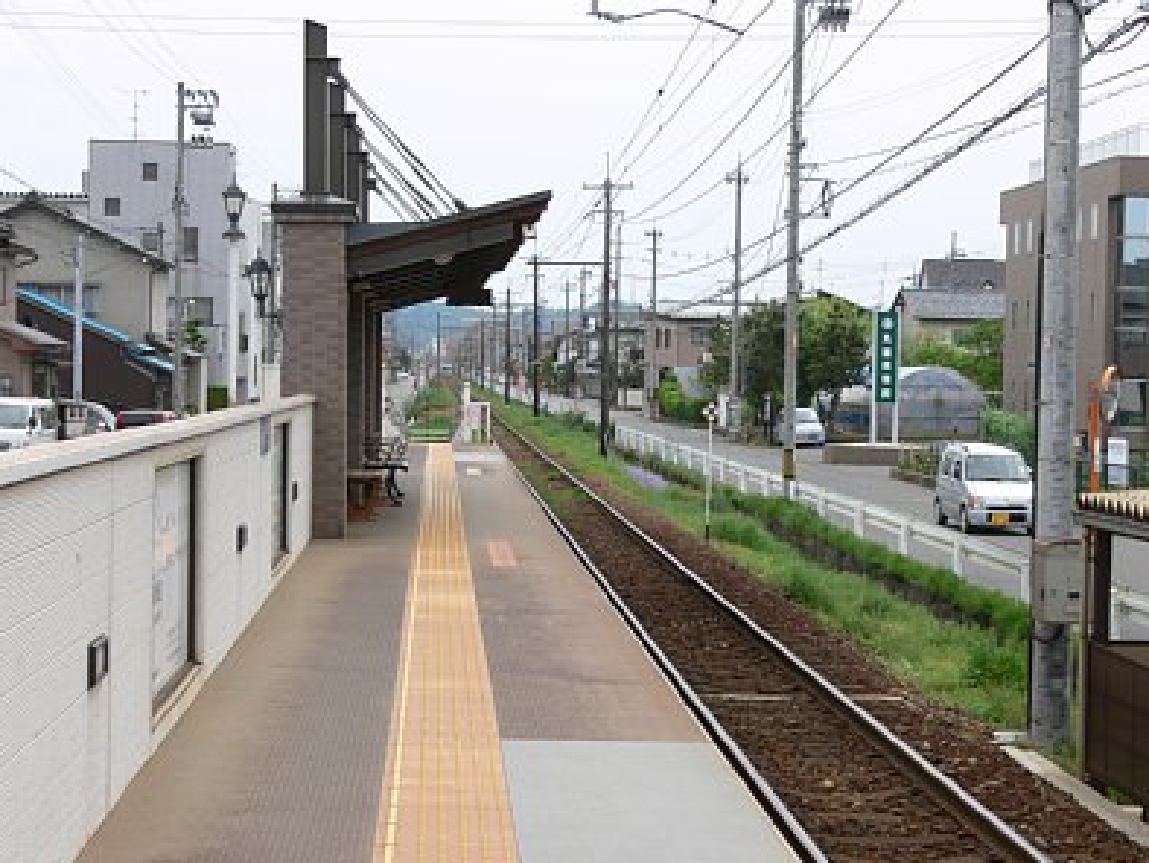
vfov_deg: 20.7
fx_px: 2358
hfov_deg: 27.4
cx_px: 572
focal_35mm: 71
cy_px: 432
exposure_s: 1/200
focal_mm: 14.8
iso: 80
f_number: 5.6
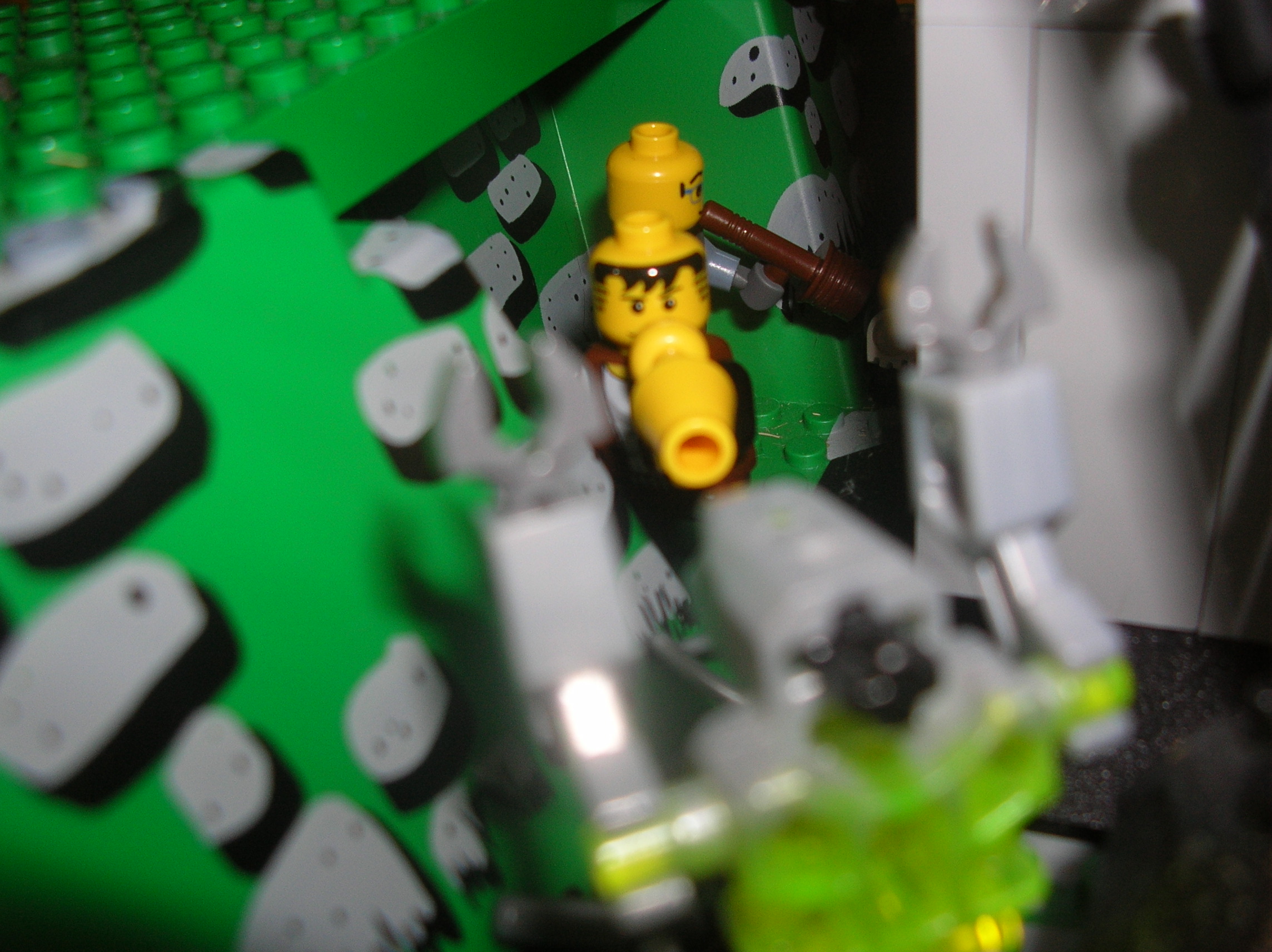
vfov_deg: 40.6
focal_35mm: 35
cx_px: 636
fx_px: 1285
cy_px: 476
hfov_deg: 52.7
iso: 50
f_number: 2.8
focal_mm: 5.8
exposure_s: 1/60.1
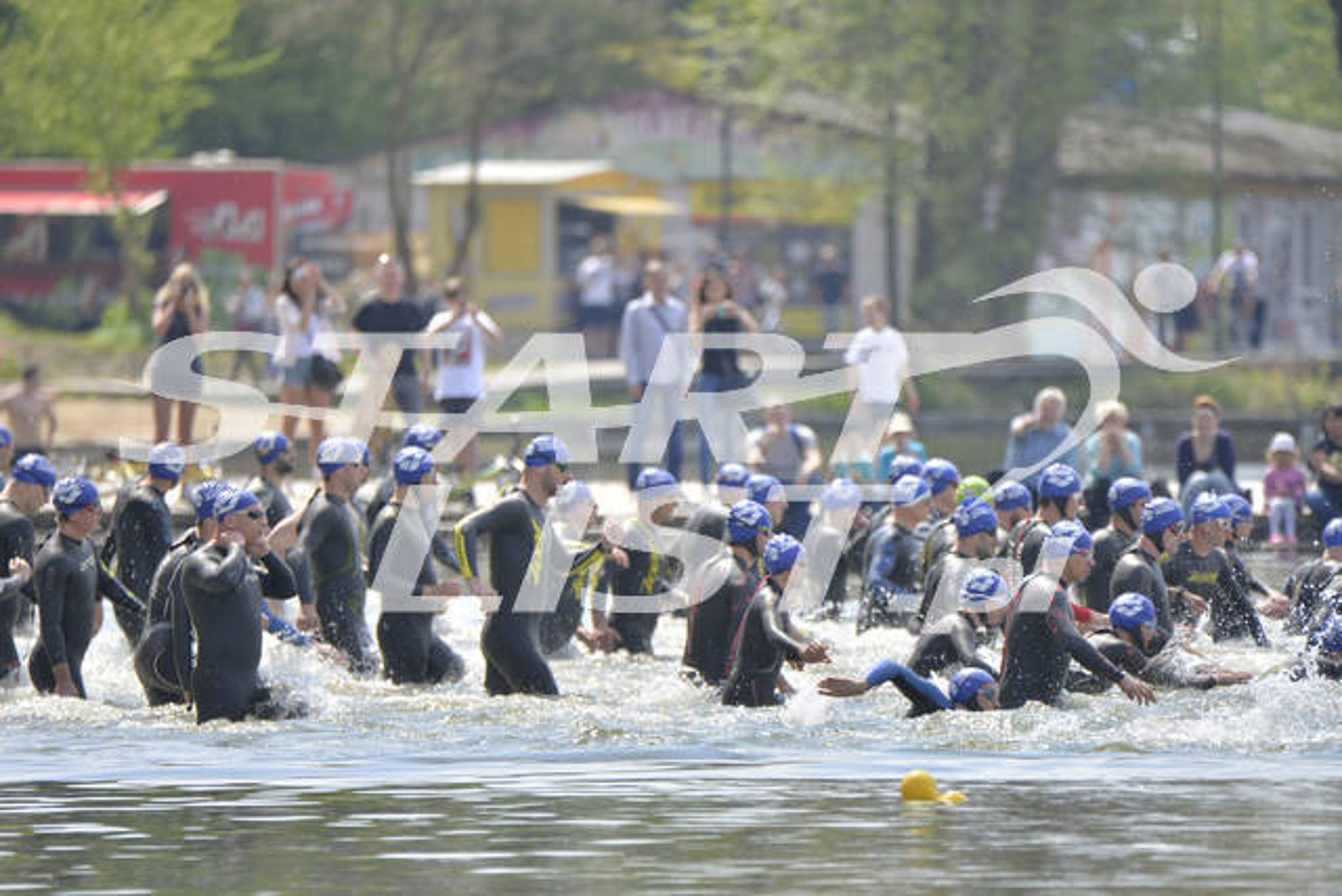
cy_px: 448
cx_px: 671
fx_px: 22370
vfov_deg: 2.3
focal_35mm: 600
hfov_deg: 3.4
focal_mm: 600
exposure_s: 1/2500
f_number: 6.3
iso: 800
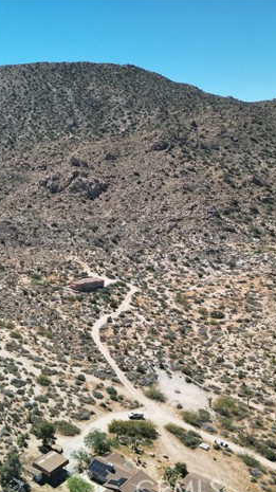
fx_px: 469
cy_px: 251
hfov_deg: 28.7
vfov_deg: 55.3
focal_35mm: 36
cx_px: -50
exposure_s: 1/320
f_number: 1.7
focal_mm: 6.72
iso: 120
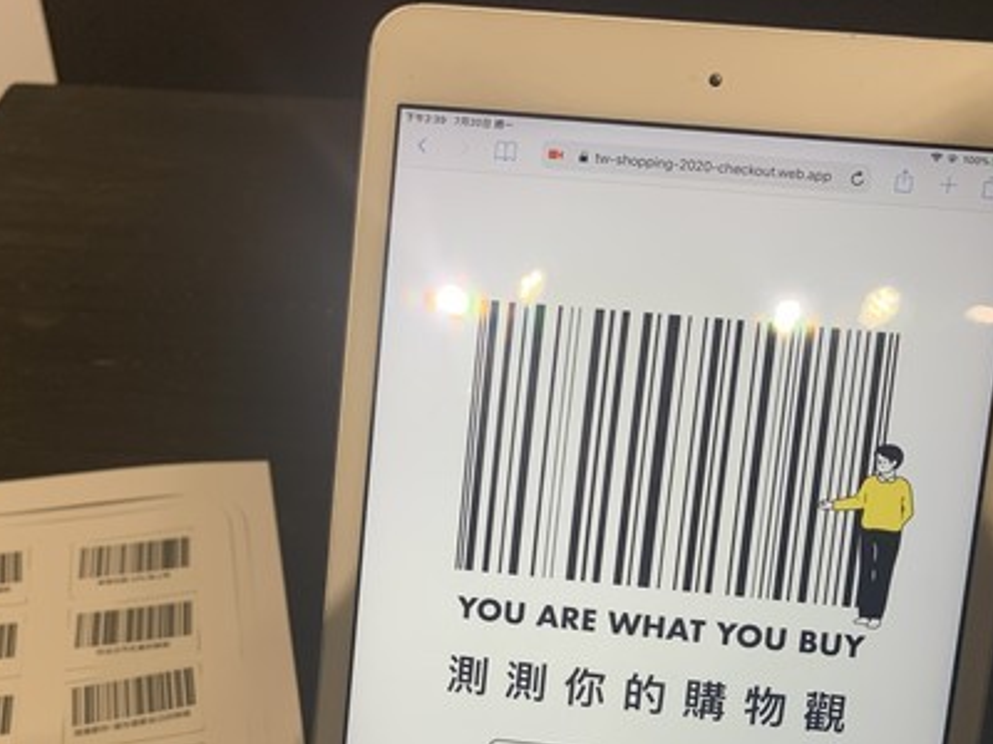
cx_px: 392
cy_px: 553
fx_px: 1119
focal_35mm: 39
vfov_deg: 36.0
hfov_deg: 47.6
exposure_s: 1/120
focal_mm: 4.25
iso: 50
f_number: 1.8
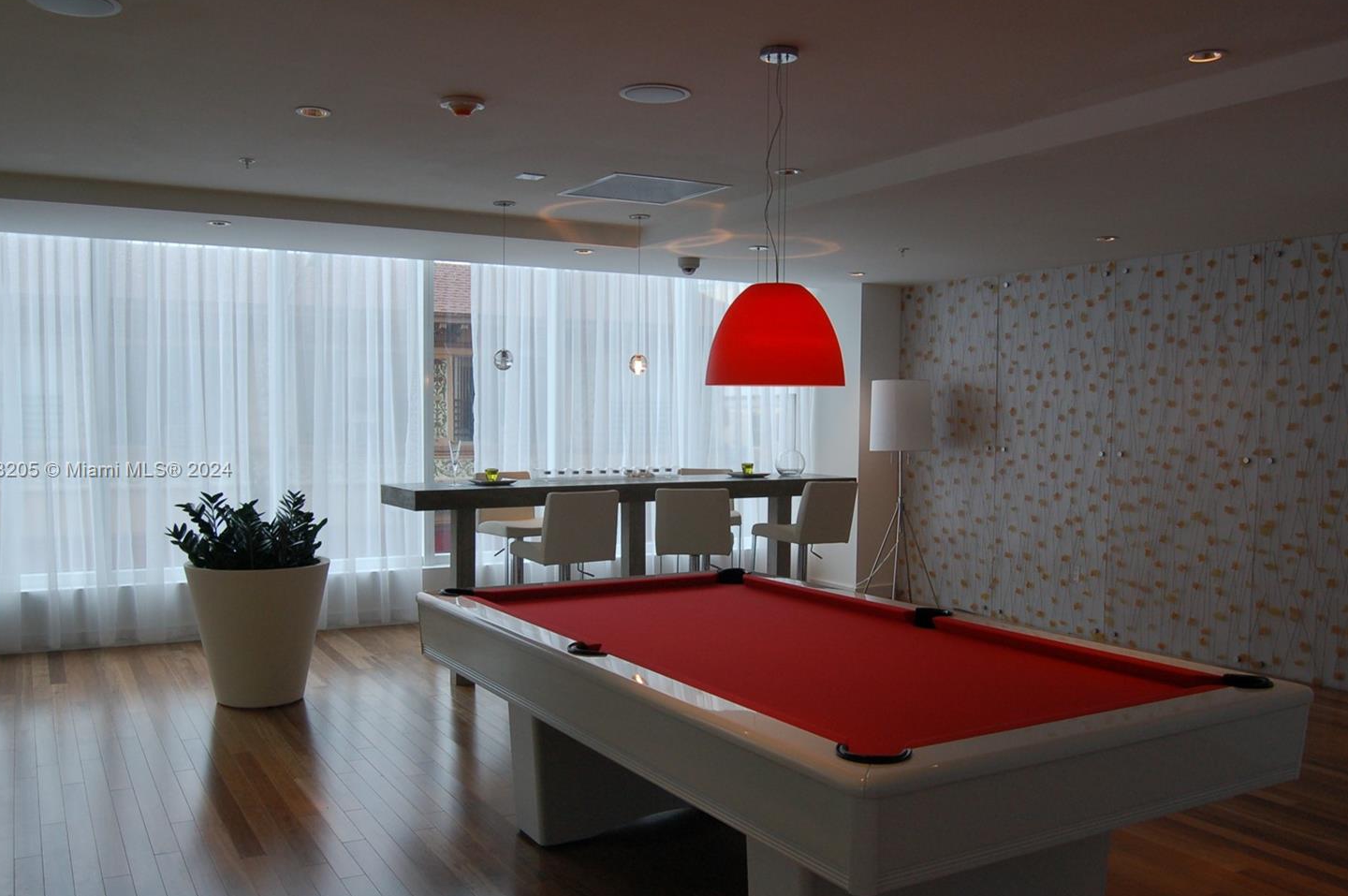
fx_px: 1122
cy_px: 471
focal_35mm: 30
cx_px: 681
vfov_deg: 43.5
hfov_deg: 62.0
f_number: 5.6
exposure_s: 1/125
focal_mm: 18
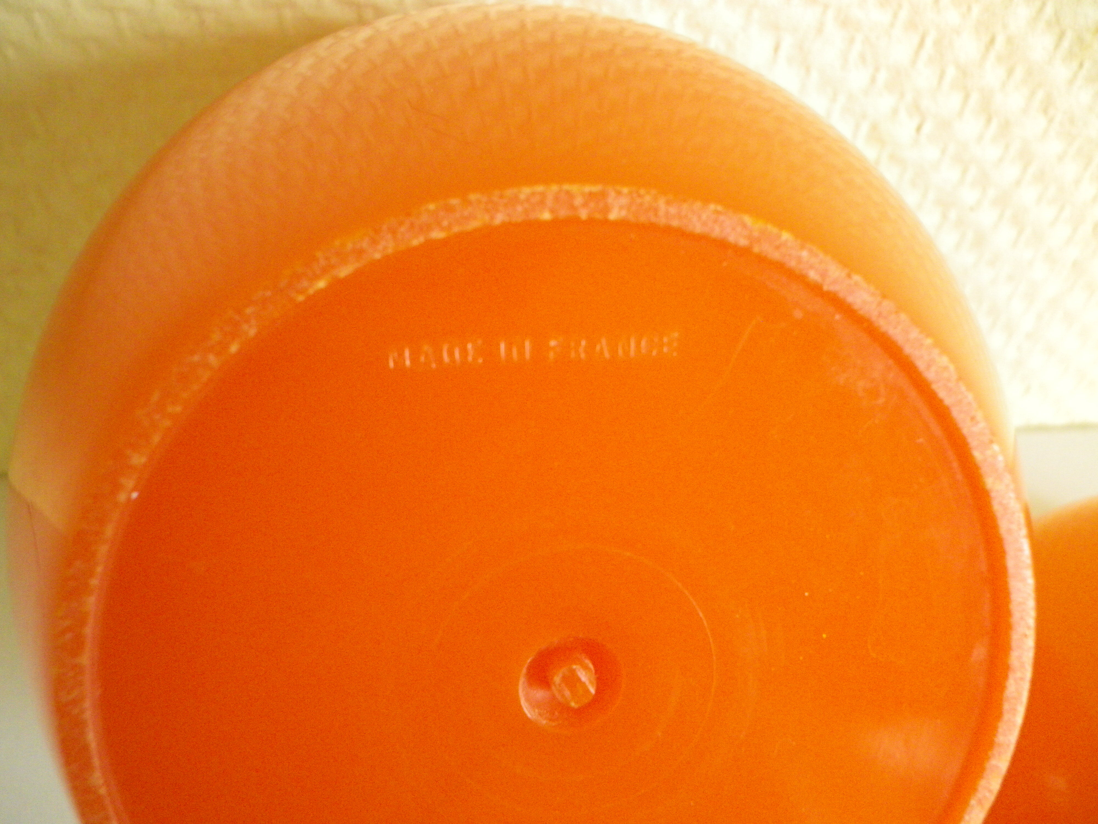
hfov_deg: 63.4
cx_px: 549
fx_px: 888
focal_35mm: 28
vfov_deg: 49.7
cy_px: 412
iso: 500
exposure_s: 1/60
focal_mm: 4.9
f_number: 2.6
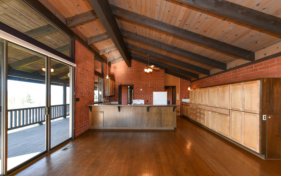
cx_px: 144
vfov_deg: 74.7
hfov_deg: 101.4
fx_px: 115
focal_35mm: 15
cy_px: 94
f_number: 8
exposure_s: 1/13
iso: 160
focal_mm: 14
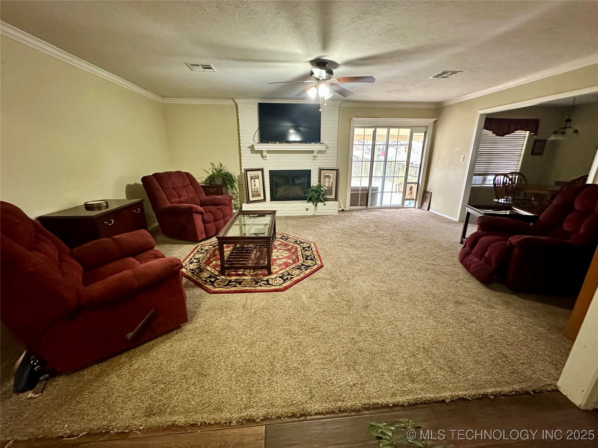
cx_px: 299
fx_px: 242
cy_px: 224
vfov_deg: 85.7
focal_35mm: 14
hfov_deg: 102.1
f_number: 2.2
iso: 800
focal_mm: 2.22
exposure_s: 1/60
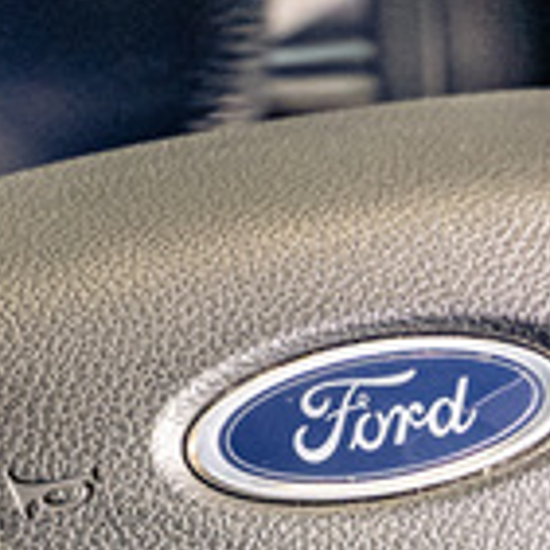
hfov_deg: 3.8
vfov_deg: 3.8
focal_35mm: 461
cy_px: 456
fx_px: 8287
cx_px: 439
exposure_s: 1/200
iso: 1600
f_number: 4
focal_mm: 75
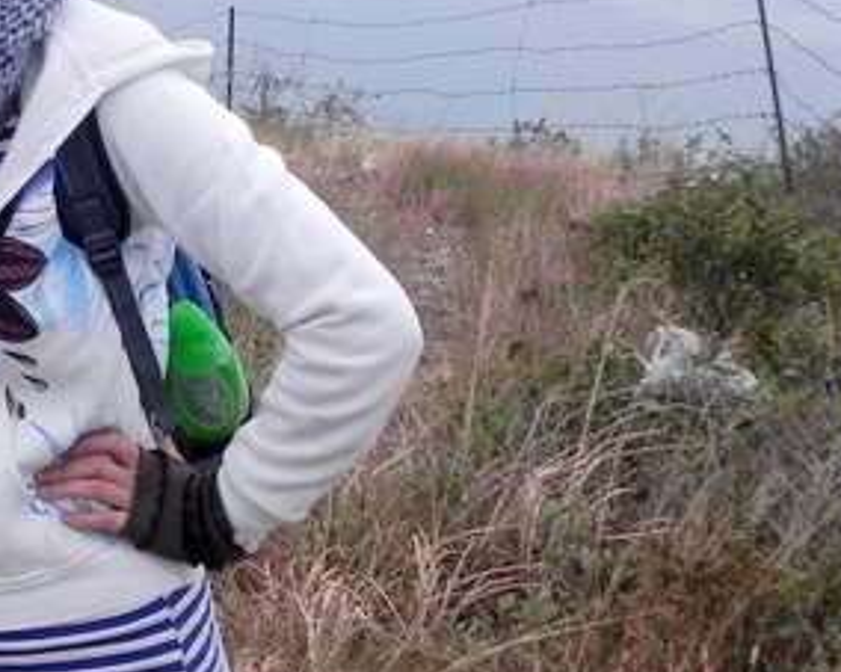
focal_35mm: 89
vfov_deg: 17.1
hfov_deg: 20.1
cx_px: -175
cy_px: 114
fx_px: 2214
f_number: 6.3
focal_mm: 6.6
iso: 160
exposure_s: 1/414
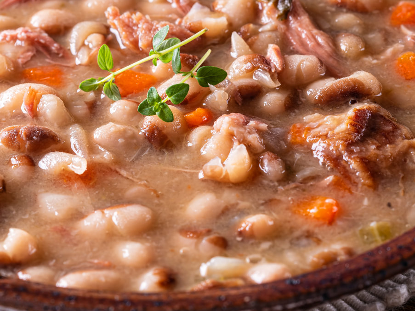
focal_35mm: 120
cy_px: 89
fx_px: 1438
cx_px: 154
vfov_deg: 12.3
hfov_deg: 16.4
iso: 100
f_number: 8
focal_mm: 55
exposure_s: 1/160
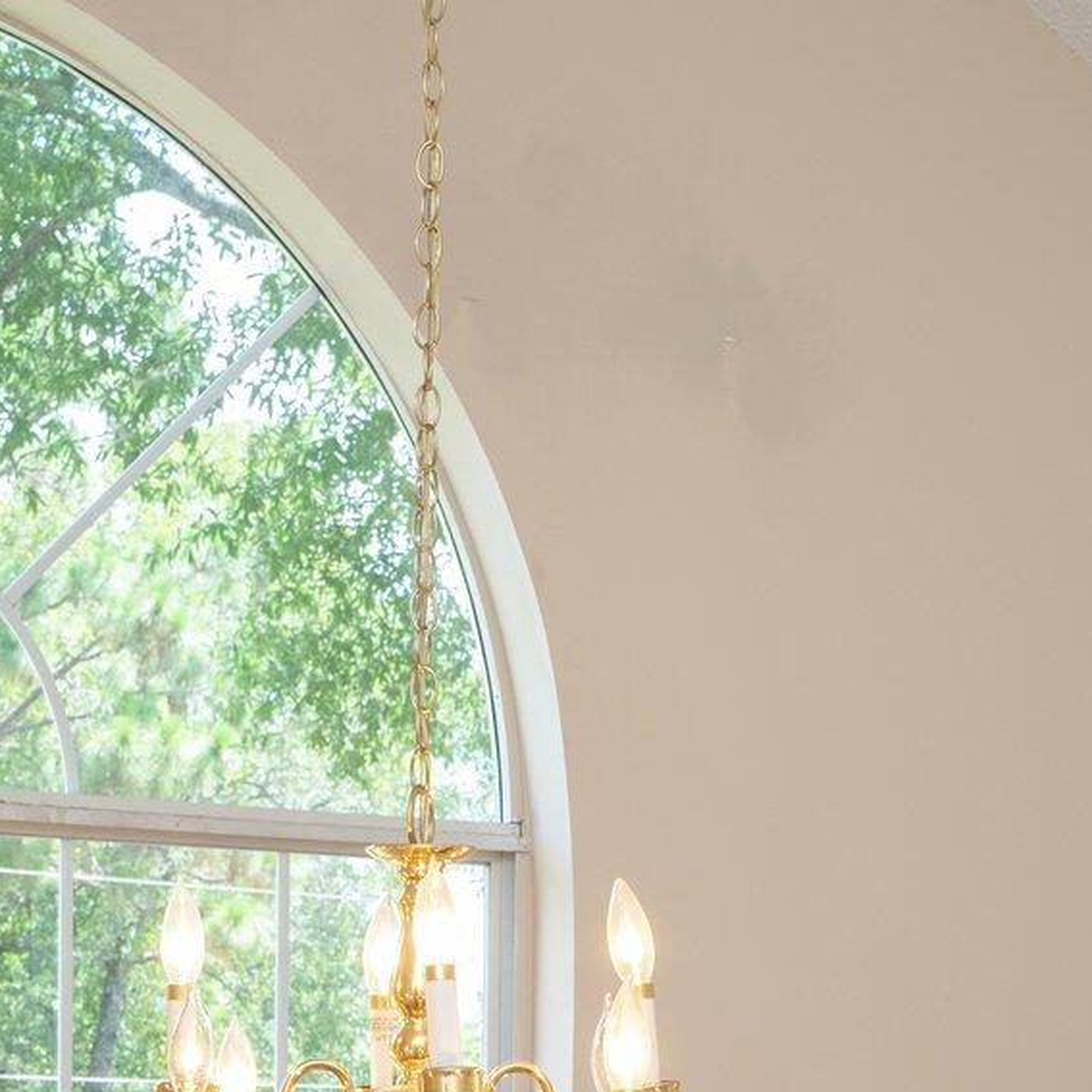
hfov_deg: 18.8
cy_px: 1157
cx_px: 364
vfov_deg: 18.3
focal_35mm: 92
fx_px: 3284
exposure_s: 1/60
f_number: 9
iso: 320
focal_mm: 30
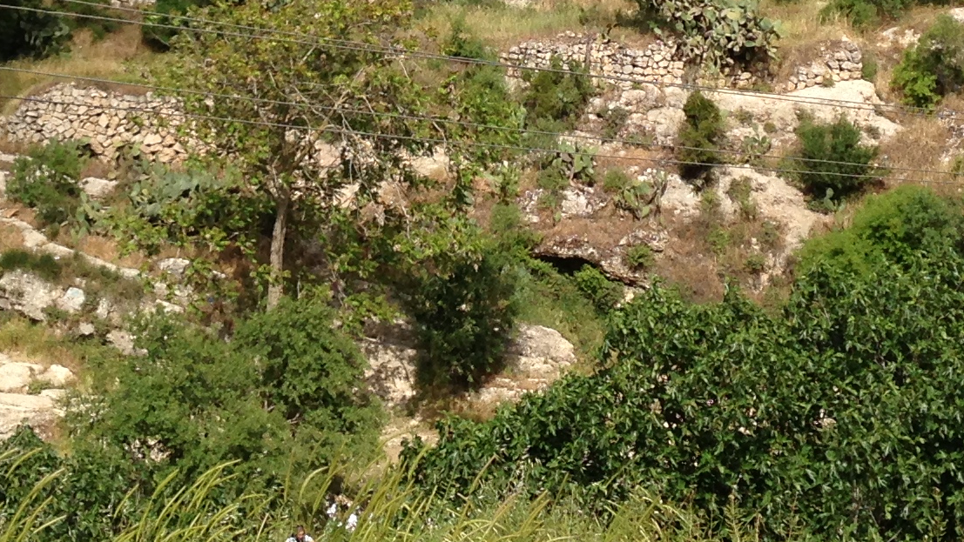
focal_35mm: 106
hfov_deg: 20.2
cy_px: -197
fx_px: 2710
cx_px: 454
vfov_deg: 11.1
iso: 50
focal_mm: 4.12
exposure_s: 1/1938
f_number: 2.4
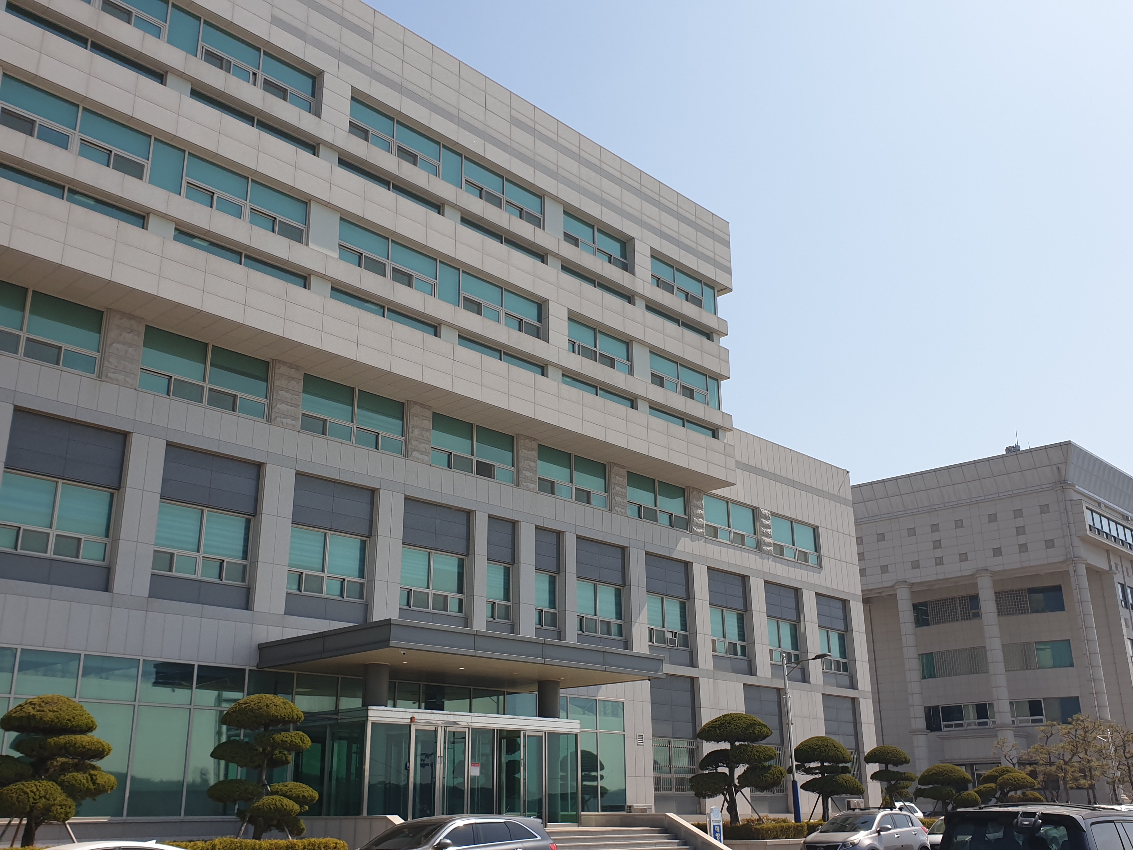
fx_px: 851
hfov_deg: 67.3
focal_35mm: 26
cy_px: 425
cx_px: 566
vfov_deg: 53.1
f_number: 2.4
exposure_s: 1/2105
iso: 50
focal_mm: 4.3
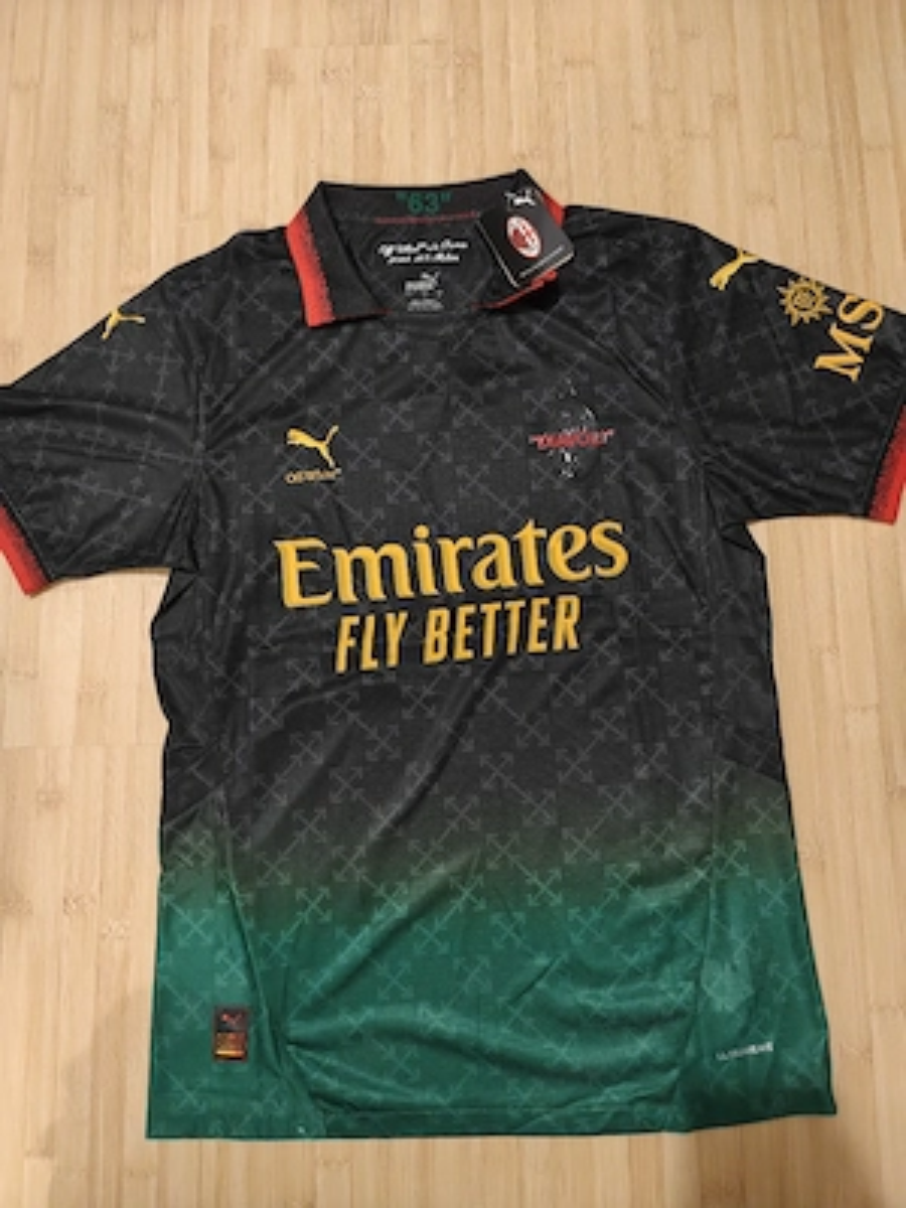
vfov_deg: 73.9
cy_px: 604
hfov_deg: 58.9
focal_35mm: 23
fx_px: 803
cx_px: 453
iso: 1600
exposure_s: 1/100
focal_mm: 6.06
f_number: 1.6
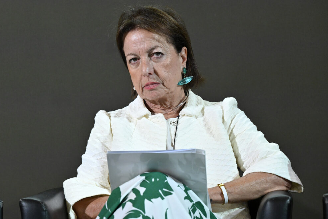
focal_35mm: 150
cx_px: 160
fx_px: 1367
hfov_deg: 13.7
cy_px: 108
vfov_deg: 9.1
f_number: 5.6
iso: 3200
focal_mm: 145
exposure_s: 1/160
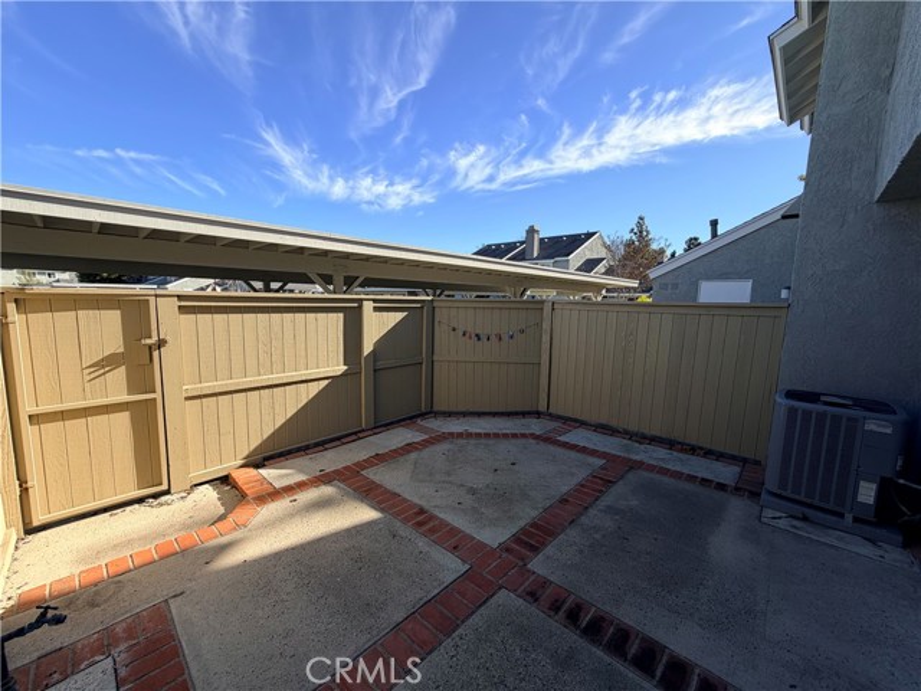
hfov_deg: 102.1
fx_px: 372
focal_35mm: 14
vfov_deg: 85.7
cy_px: 346
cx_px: 460
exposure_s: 1/770
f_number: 2.2
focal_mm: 2.22
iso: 32
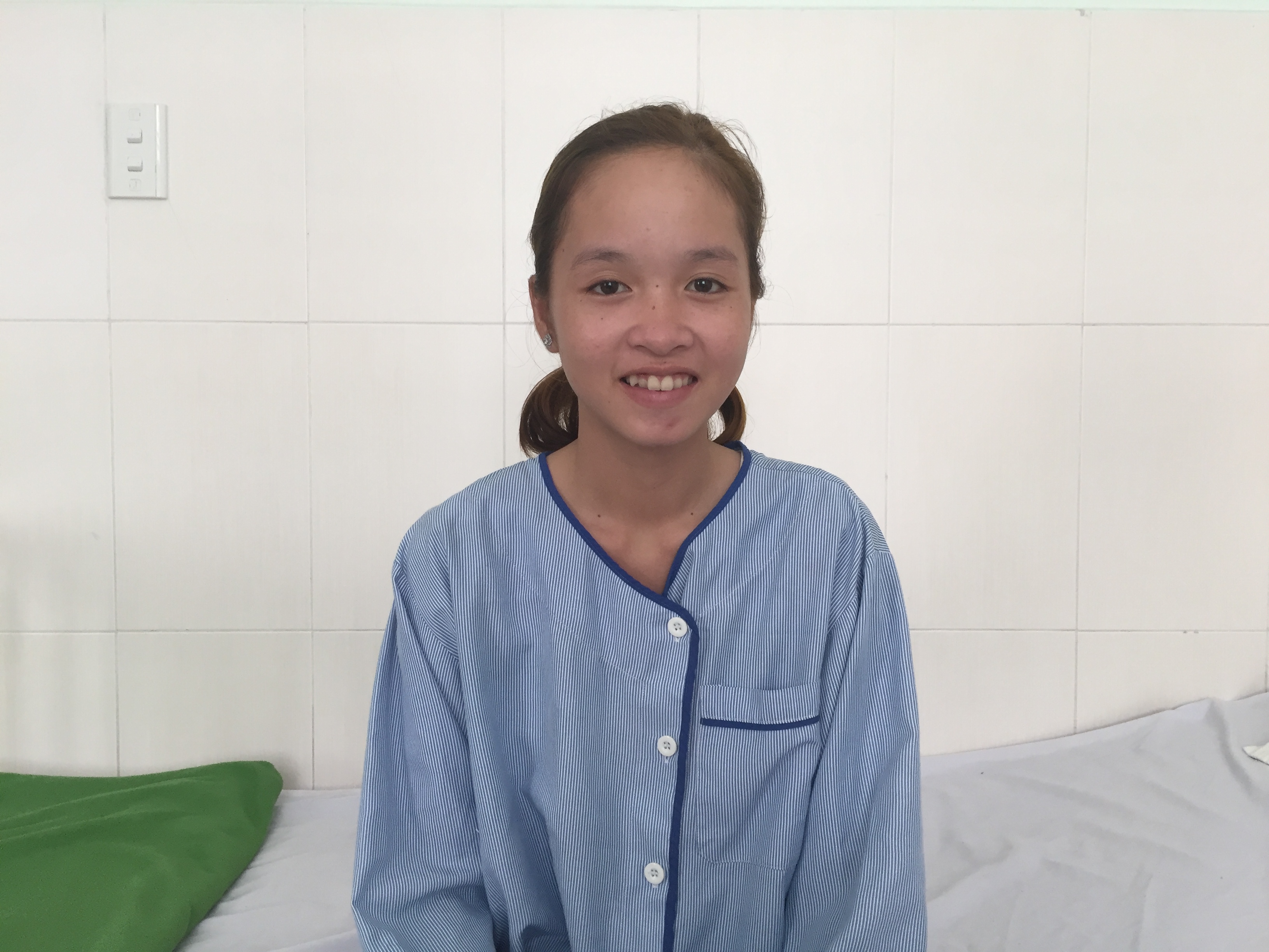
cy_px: 476
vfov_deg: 48.2
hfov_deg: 61.7
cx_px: 634
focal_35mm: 29
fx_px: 1063
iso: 50
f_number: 2.2
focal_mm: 4.15
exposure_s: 1/33
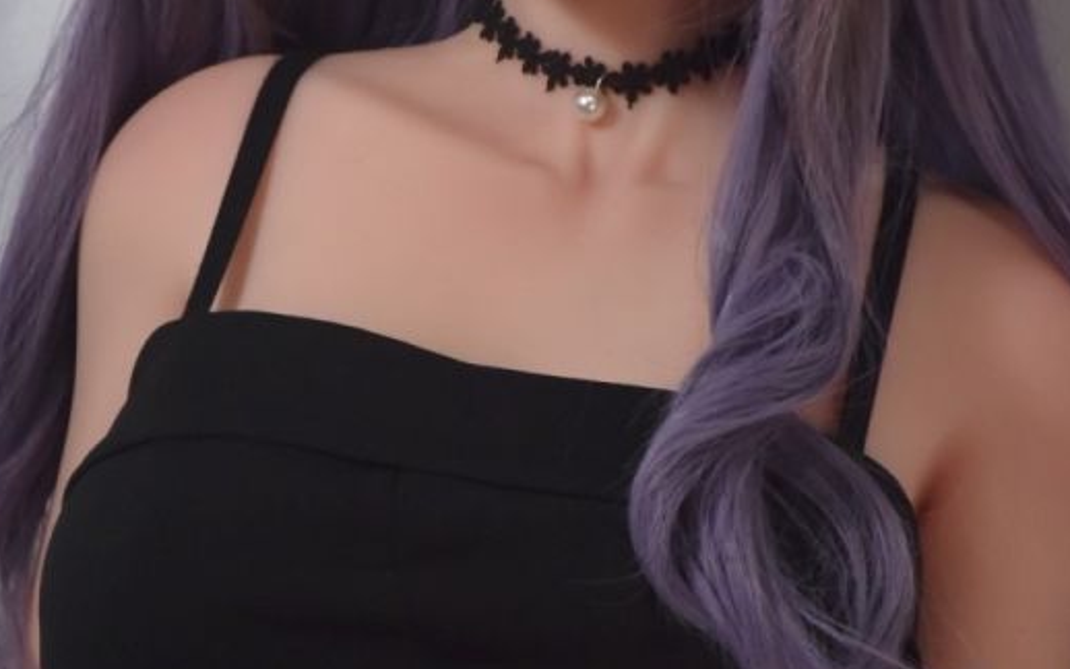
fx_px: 8134
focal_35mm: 279
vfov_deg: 4.7
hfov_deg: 7.5
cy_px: 233
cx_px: 510
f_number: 6.7
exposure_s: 1/250
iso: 1600
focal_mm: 105
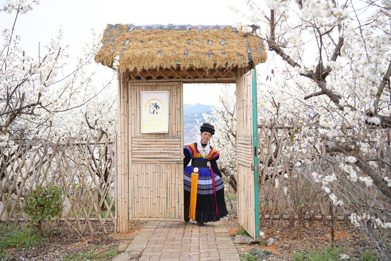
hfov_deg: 61.9
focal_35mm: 30
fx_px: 326
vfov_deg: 43.6
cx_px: 196
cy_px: 130
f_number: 4
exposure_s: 1/400
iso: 320
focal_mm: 30
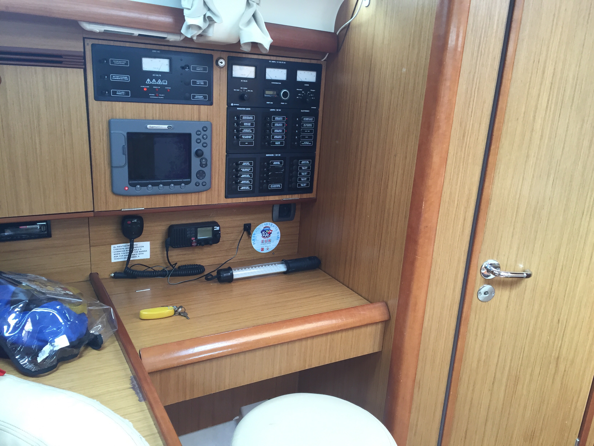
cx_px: 297
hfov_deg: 61.7
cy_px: 223
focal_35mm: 29
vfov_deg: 48.2
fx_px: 498
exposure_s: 1/33
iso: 50
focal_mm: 4.15
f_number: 2.2
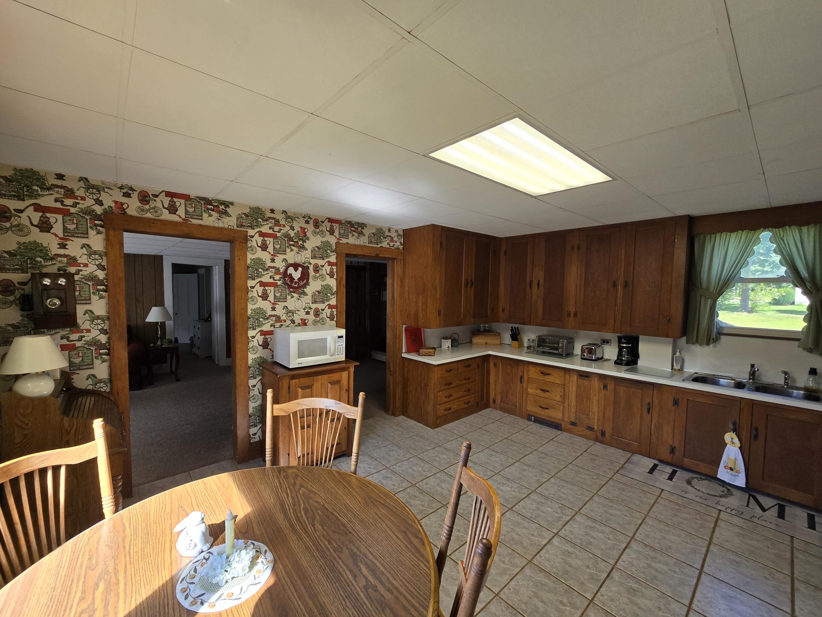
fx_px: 309
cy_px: 308
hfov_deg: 106.2
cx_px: 411
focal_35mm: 13
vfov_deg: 89.9
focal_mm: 2.2
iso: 50
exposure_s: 1/151
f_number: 2.2
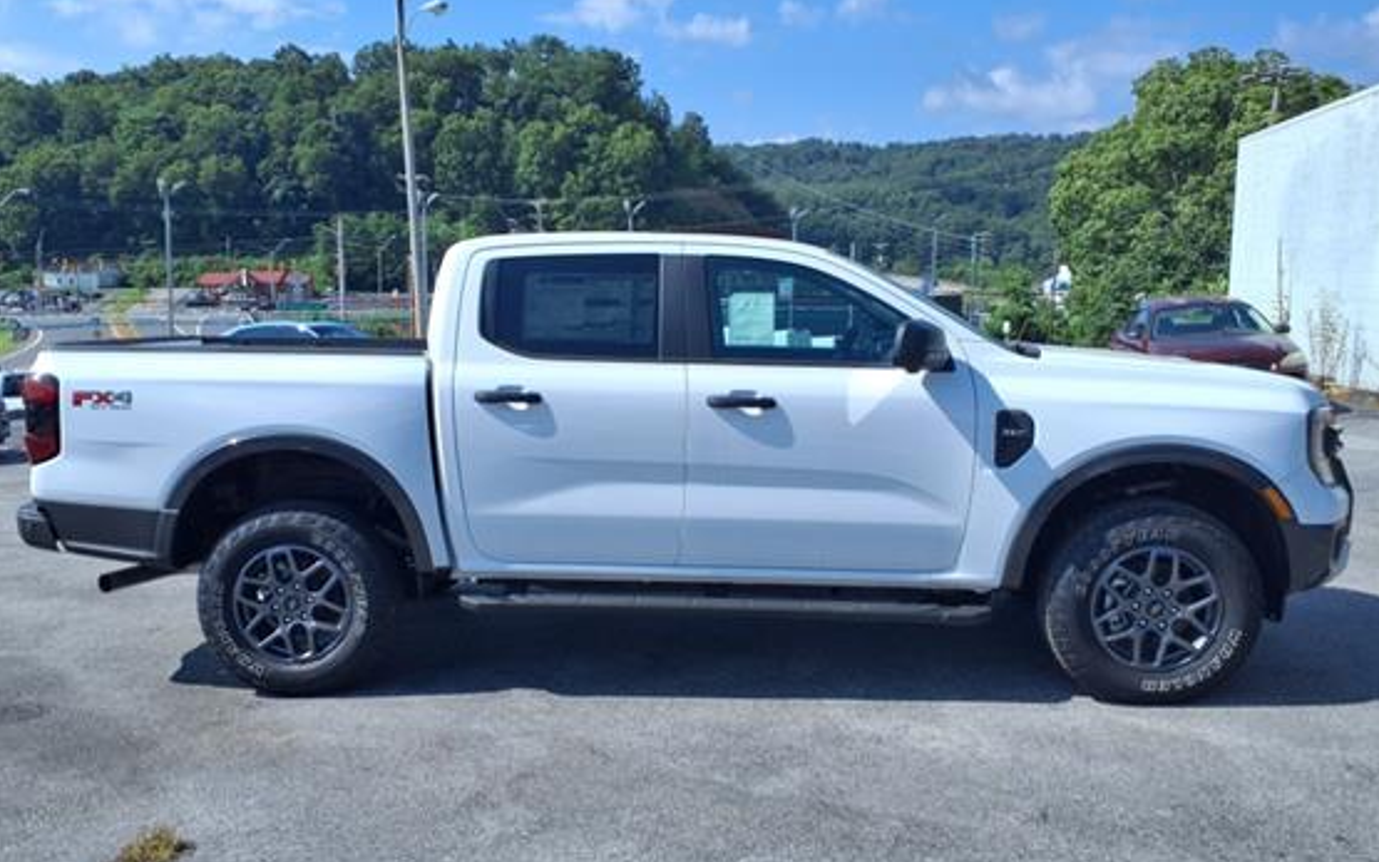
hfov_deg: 58.1
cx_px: 634
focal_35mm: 33
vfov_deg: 38.3
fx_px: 1240
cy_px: 450
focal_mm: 3.58
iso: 40
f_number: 1.9
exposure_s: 1/2000
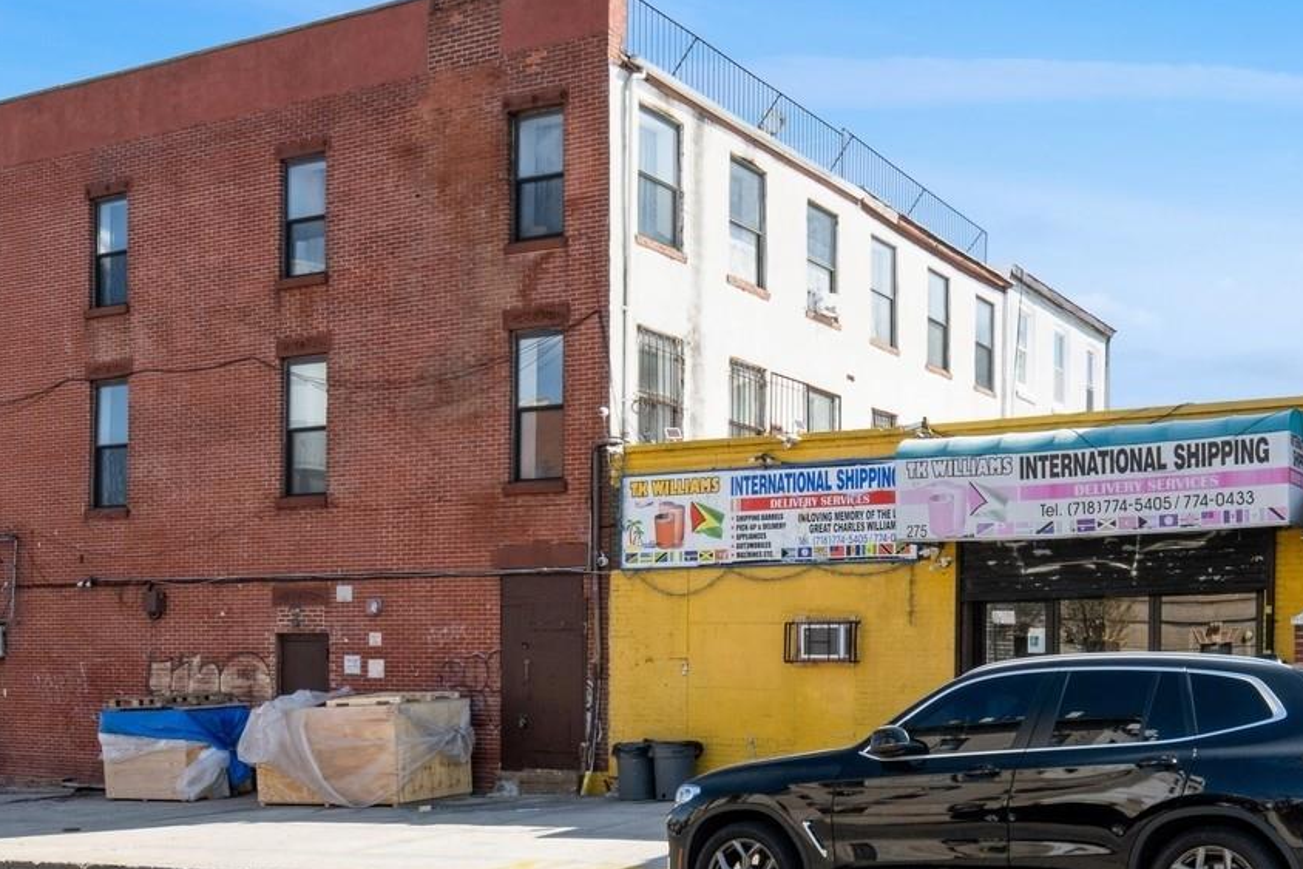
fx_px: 1303
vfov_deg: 36.8
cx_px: 979
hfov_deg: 50.9
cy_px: 511
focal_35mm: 36
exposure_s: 1/200
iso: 640
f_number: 14
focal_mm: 19
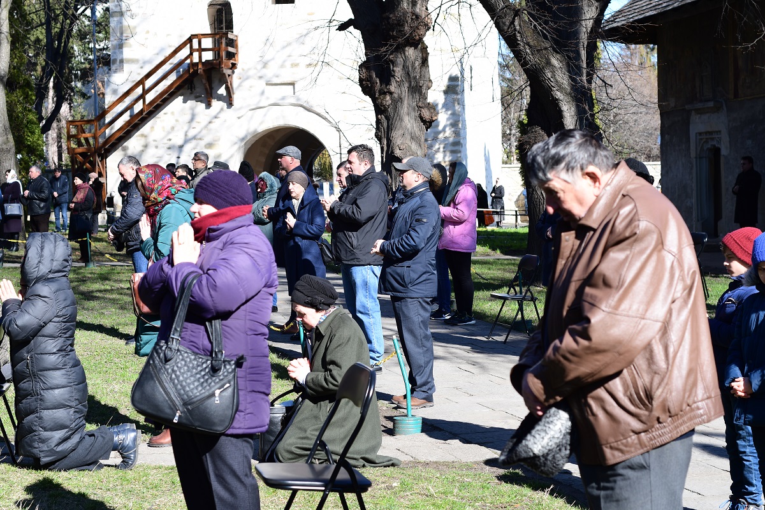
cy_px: 255
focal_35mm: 75
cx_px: 382
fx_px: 1594
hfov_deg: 27.0
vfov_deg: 18.2
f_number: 5.6
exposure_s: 1/200
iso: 100
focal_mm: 50
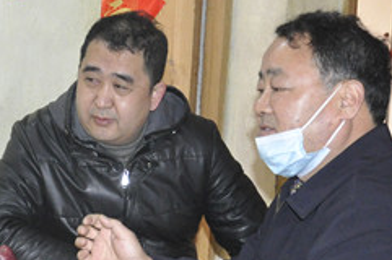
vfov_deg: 13.0
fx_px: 1138
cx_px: 39
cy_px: 178
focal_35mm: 105
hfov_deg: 19.2
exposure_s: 1/60
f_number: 5
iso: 2000
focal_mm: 21
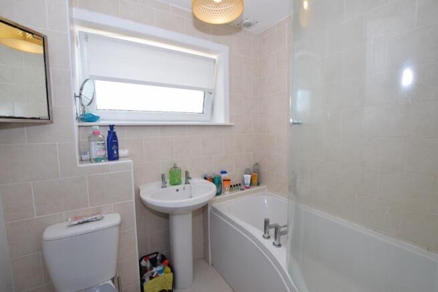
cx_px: 219
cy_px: 146
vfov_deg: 77.4
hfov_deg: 100.4
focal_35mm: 15
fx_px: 183
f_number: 6.3
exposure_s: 1/160
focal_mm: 10
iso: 400
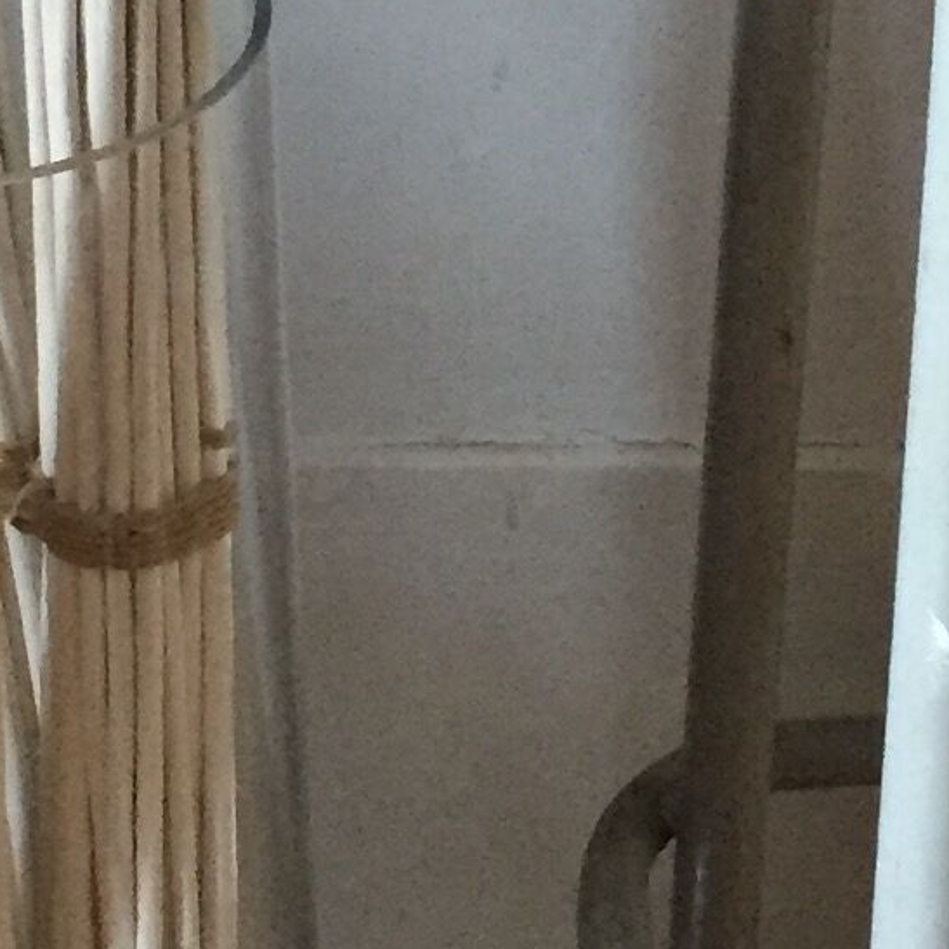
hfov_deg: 11.4
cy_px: -184
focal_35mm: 153
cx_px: 756
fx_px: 4746
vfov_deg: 11.2
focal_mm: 4.15
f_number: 2.2
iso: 250
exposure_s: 1/33
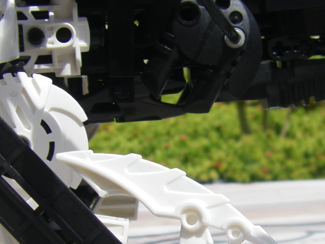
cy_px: 207
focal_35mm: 109
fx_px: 1023
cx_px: 226
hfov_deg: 18.0
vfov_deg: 13.5
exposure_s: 1/320
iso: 64
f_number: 7
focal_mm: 6.3
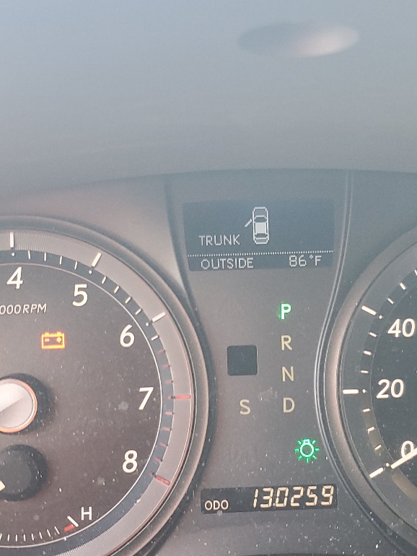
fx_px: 867
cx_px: 276
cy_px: 349
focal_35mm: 54
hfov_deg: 26.9
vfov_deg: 35.3
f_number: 1.5
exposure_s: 1/60.2
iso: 143
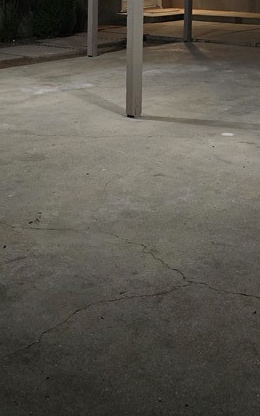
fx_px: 680
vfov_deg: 32.4
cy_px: 43
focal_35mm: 60
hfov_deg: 21.6
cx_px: 140
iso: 2000
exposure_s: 1/60
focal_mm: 6.3
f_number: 1.7
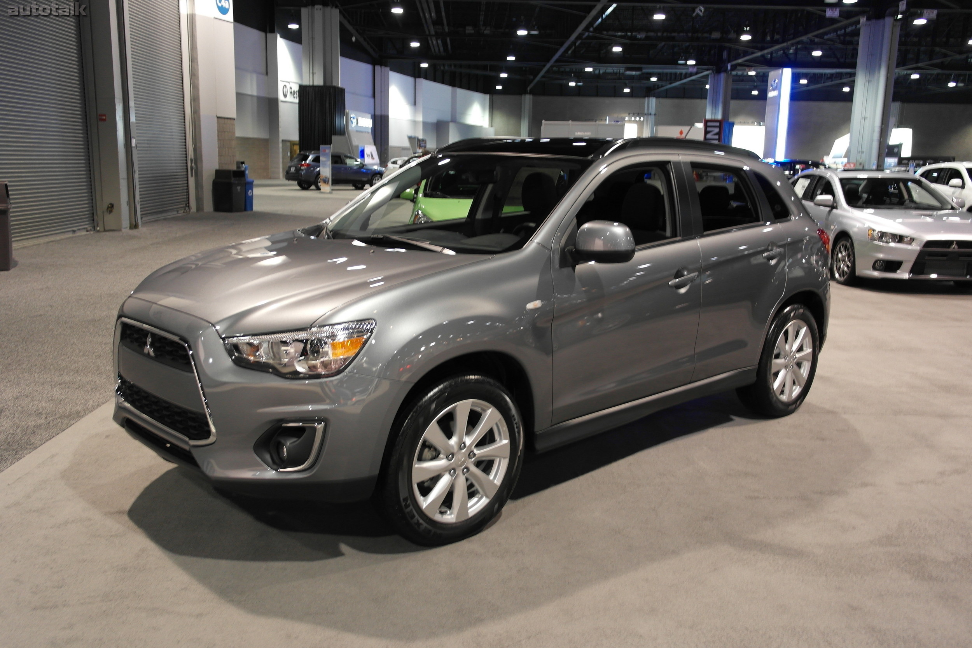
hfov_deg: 61.9
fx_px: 810
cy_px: 324
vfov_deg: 43.6
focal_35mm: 30
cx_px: 486
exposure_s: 1/20
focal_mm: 20
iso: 400
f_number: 3.5
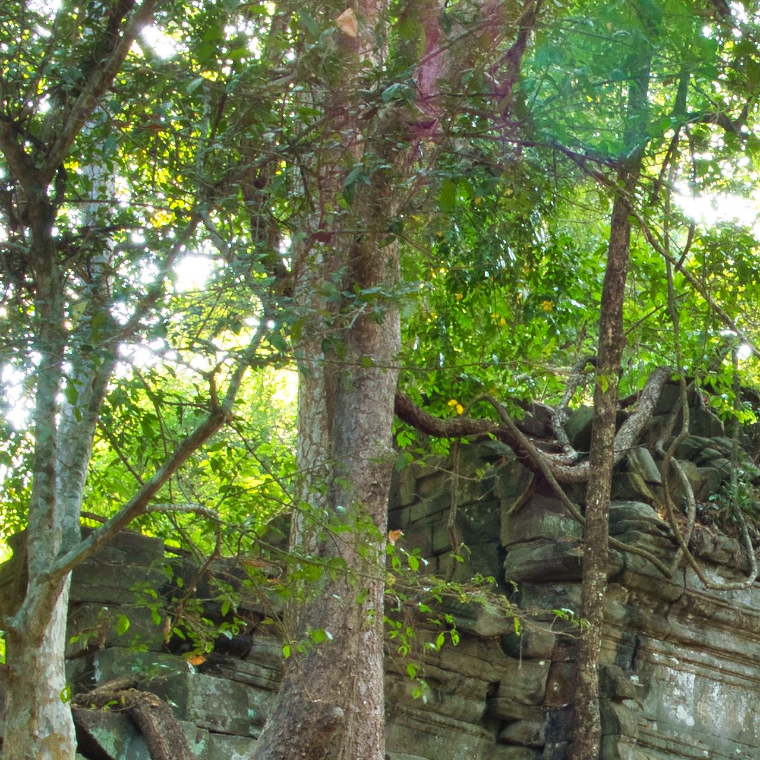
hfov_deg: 13.4
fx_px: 3155
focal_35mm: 127
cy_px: 647
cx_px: 894
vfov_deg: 13.6
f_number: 16
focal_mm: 20
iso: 200
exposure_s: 1/1.67
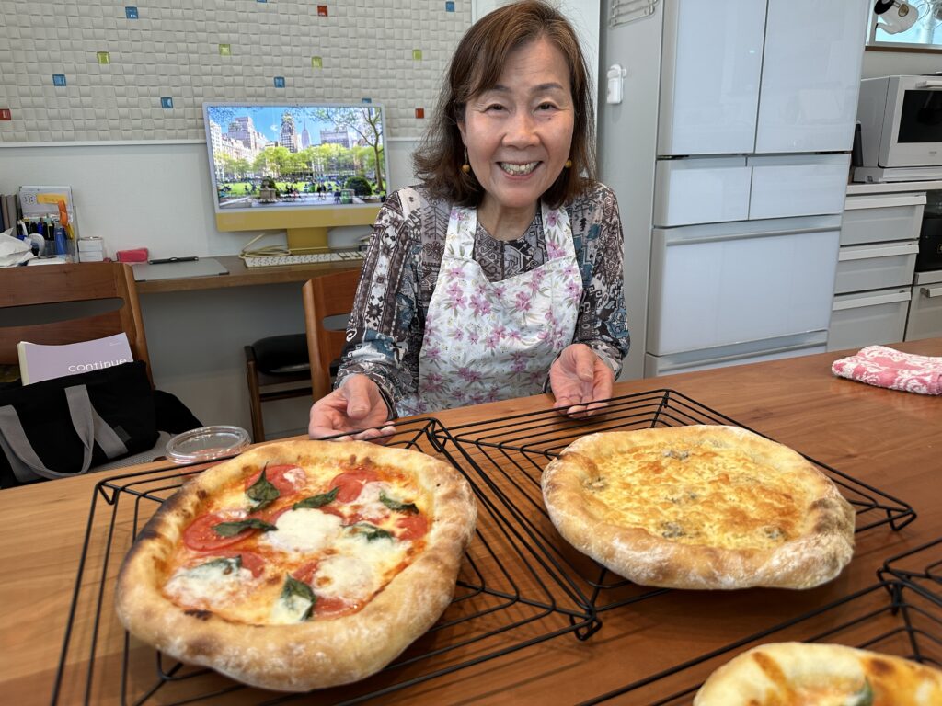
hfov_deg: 71.6
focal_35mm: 24
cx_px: 471
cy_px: 353
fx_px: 653
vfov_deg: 56.8
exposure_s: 1/100
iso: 160
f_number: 1.78
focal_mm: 6.86
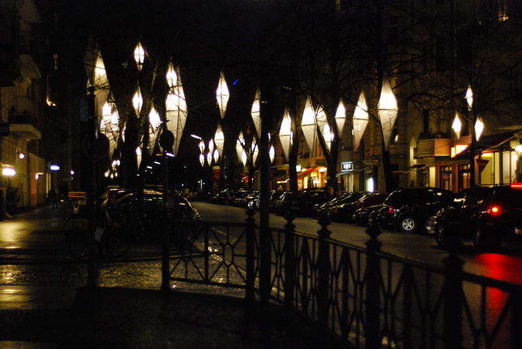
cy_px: 174
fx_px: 1088
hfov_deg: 27.0
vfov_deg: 18.2
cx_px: 261
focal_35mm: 75
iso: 1600
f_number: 1.8
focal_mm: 50
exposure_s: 1/100
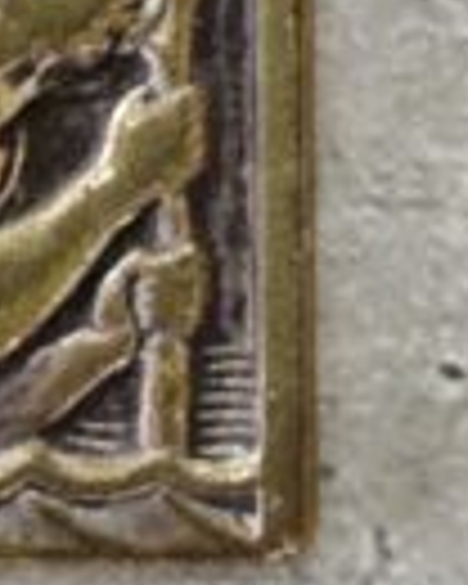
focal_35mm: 279
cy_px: 122
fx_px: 4831
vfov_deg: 6.9
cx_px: -86
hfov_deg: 5.5
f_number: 1.65
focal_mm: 6.19
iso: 1000
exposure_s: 1/25
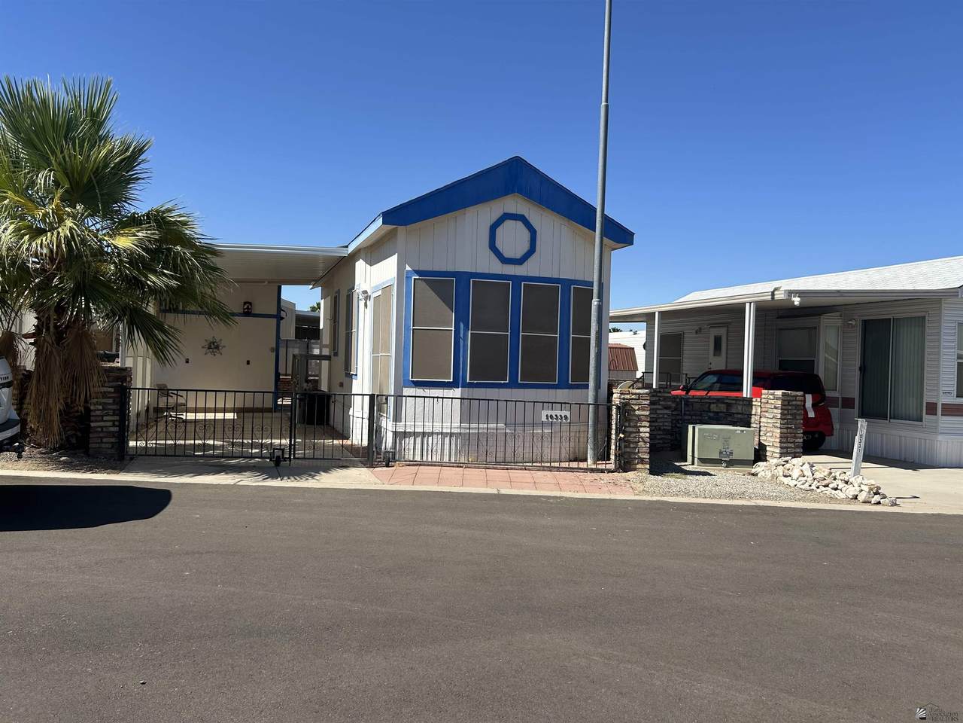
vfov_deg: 53.1
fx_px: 723
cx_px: 482
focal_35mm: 26
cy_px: 362
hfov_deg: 67.3
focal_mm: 5.7
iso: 50
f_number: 1.5
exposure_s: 1/4630
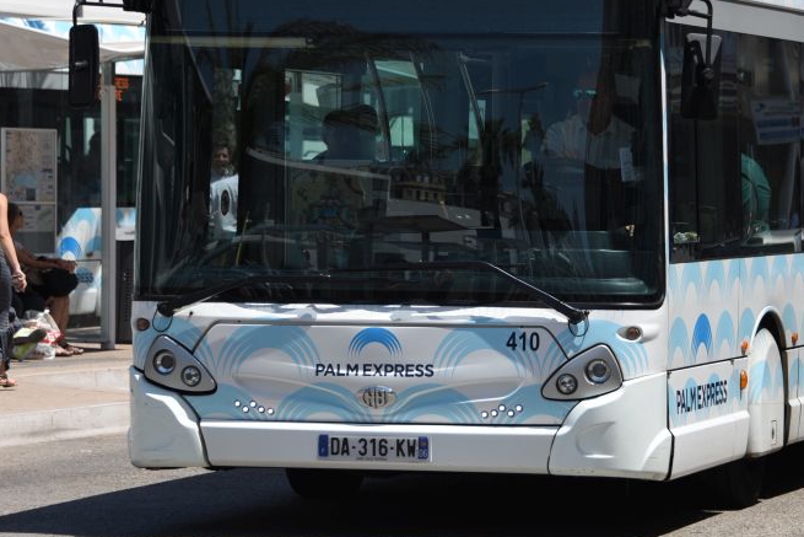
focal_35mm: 201
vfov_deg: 6.8
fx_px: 4490
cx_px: 521
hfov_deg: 10.2
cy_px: 181
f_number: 5.6
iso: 100
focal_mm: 122
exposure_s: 1/500
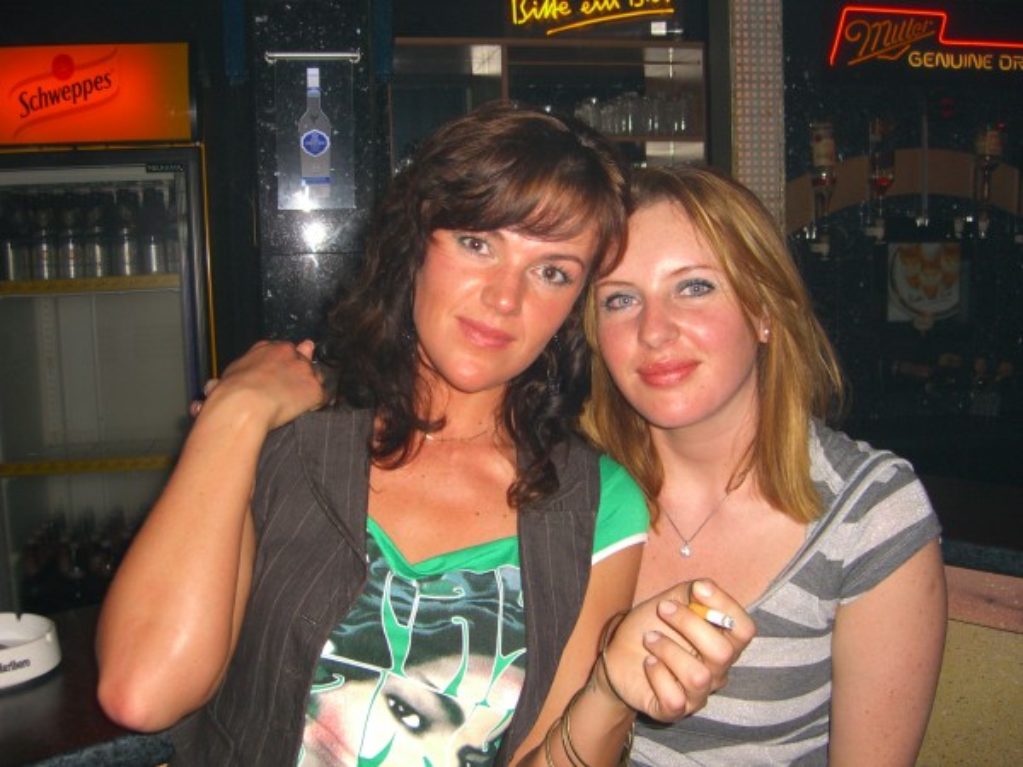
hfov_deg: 49.0
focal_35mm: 38
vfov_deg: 37.7
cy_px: 384
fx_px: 1123
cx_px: 512
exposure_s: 1/60
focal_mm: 7.9
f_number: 2.8
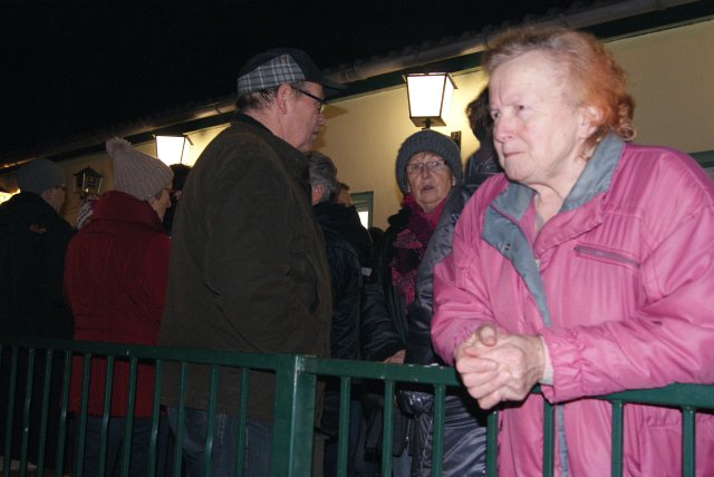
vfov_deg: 34.3
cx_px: 357
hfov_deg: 49.5
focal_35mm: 39
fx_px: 774
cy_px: 238
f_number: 5.6
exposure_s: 1/8
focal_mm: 26
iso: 800
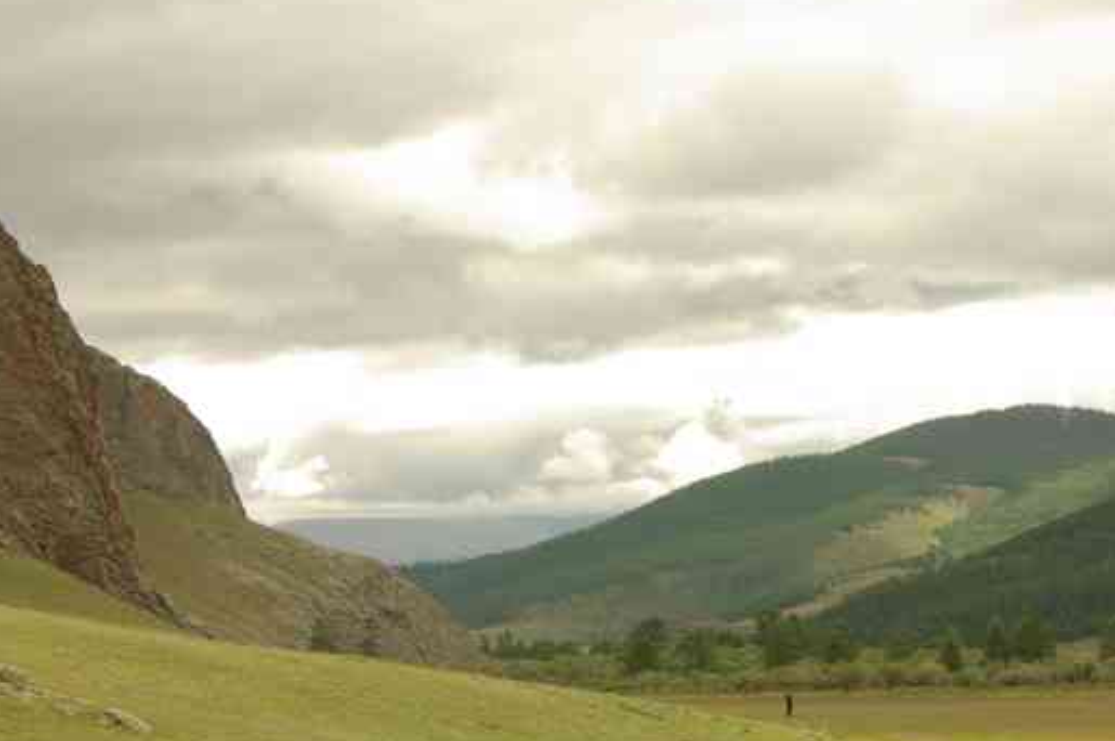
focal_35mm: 146
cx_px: 721
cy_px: 622
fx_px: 4516
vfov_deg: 9.3
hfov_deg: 14.1
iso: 100
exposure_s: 1/180
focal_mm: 50
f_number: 8
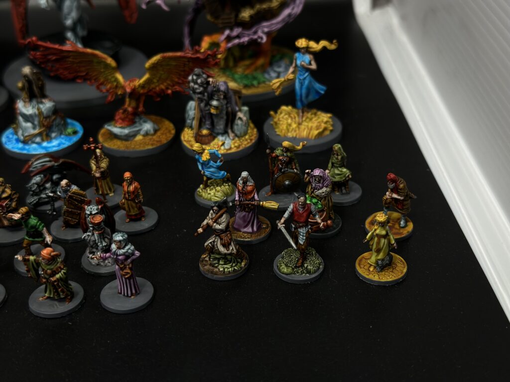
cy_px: 191
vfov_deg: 30.3
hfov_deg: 39.7
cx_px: 255
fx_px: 707
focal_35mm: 48
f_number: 1.78
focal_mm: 6.86
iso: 80
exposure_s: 1/231
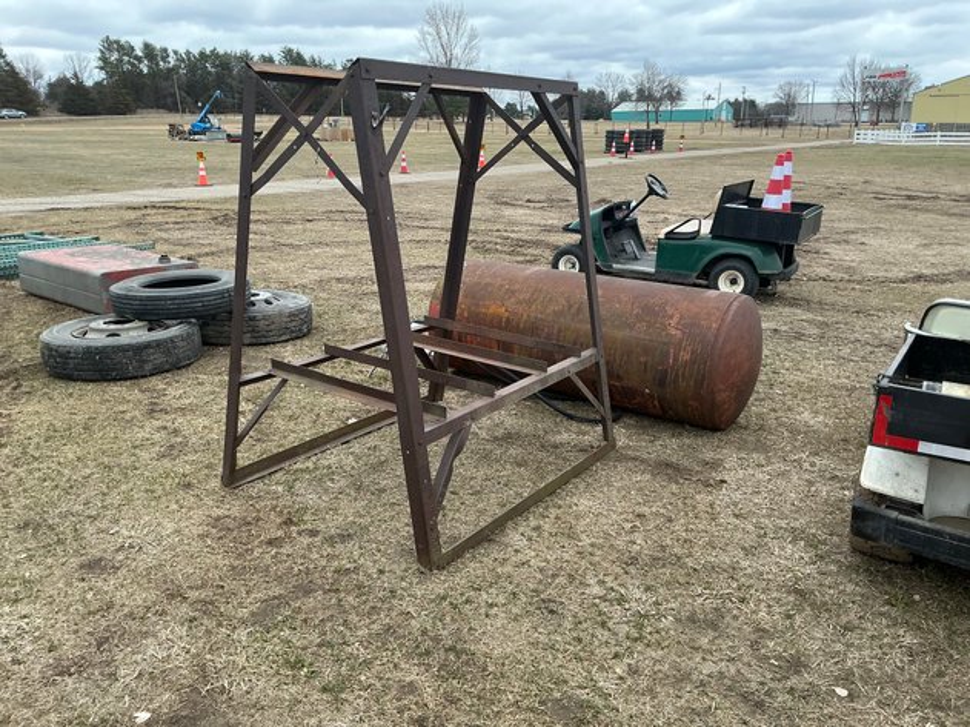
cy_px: 364
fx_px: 784
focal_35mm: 28
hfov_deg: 63.5
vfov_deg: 49.7
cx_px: 485
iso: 25
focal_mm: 3
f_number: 1.8
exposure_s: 1/380
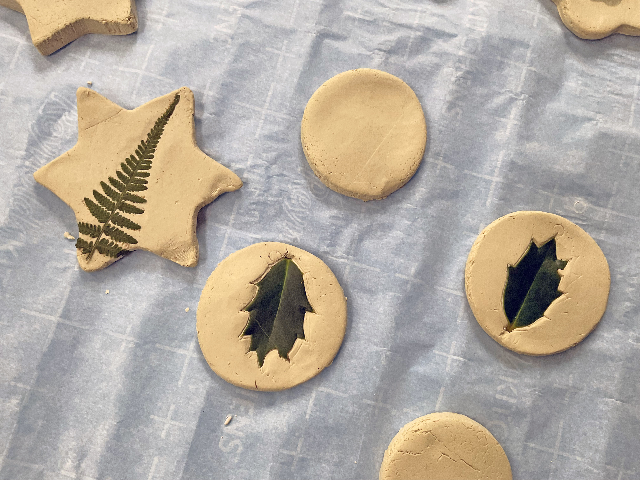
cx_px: 320
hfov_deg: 61.7
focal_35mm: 29
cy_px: 240
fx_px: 536
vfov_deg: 48.2
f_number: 1.8
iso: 64
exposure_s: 1/90
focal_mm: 3
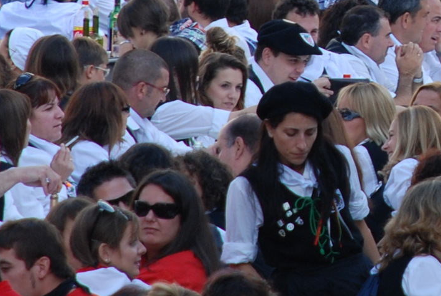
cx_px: 548
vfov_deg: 1.7
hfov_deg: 2.5
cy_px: -113
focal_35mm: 826
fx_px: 10142
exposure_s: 1/200
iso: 200
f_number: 5.6
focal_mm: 135
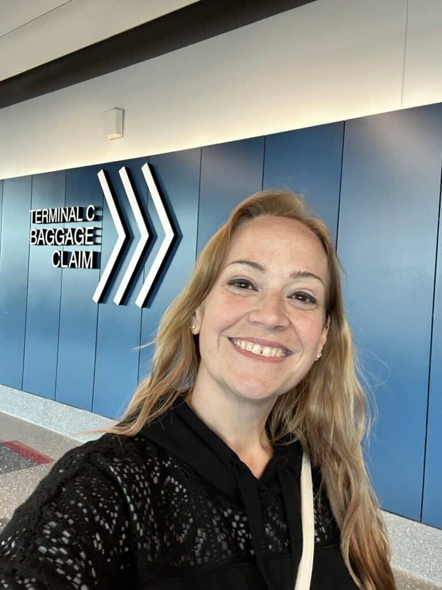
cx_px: 221
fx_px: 511
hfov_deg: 46.8
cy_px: 295
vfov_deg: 60.0
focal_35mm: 30
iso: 80
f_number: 1.9
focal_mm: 2.69
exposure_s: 1/67
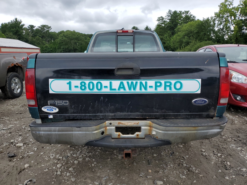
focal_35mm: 26
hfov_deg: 67.3
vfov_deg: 53.1
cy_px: 92
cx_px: 124
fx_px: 186
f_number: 1.5
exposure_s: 1/1000
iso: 50
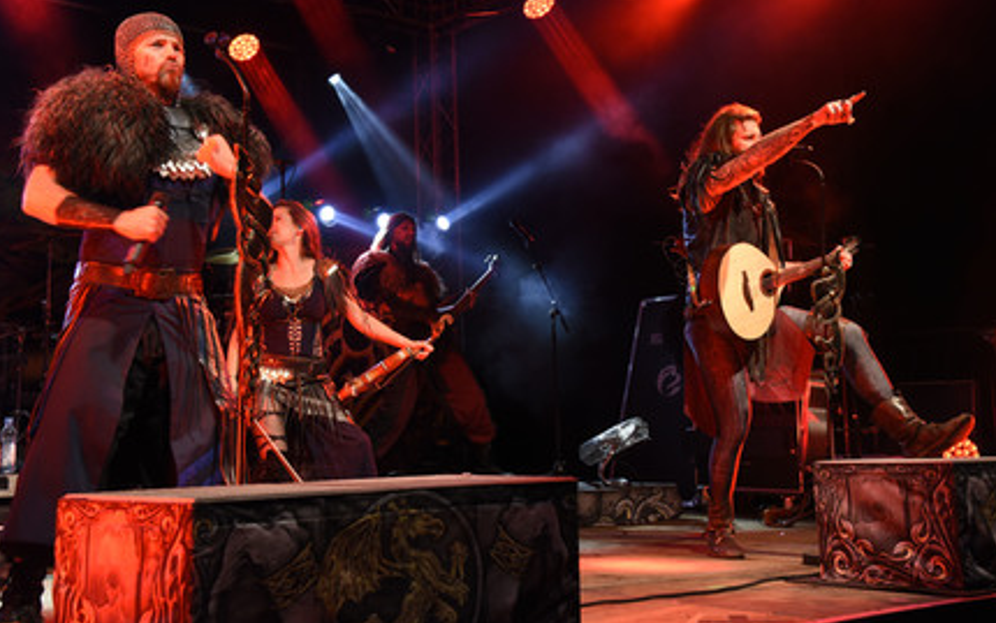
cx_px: 495
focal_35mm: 47
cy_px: 292
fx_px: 1276
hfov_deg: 42.6
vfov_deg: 27.4
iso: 2000
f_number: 5.6
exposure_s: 1/60
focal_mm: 44
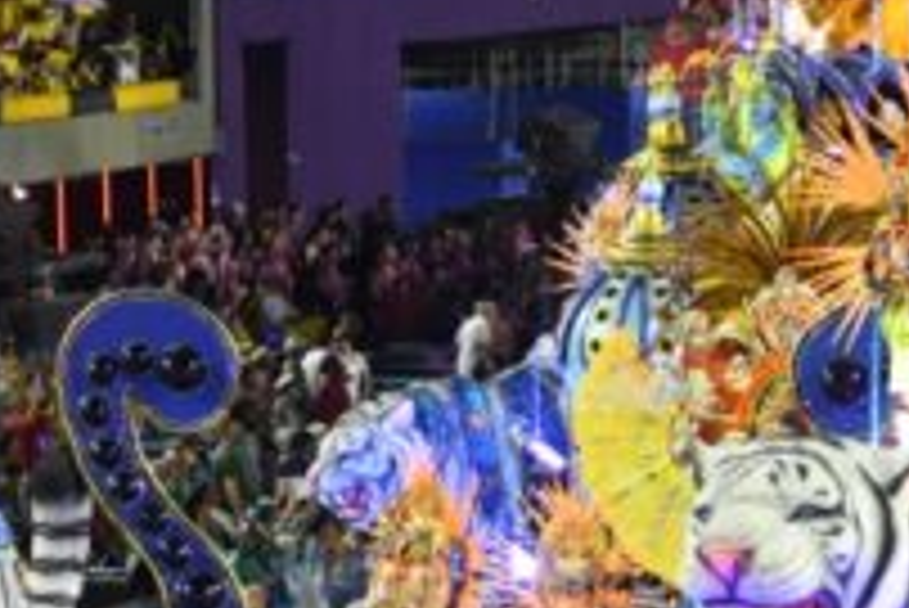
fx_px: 5256
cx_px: 1080
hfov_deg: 9.7
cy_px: 338
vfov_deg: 6.6
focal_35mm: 208
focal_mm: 70
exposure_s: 1/160
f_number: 5
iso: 2000
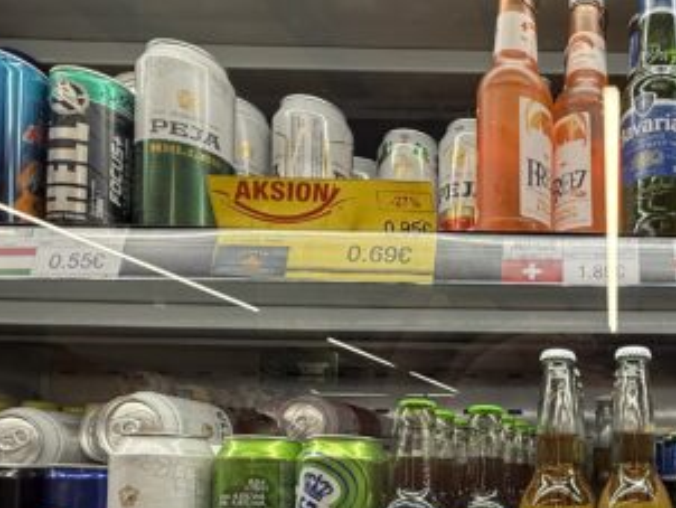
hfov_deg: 49.5
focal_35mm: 32
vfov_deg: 40.5
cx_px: 629
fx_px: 625
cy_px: 468
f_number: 2.2
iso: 160
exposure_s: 1/100
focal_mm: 2.22
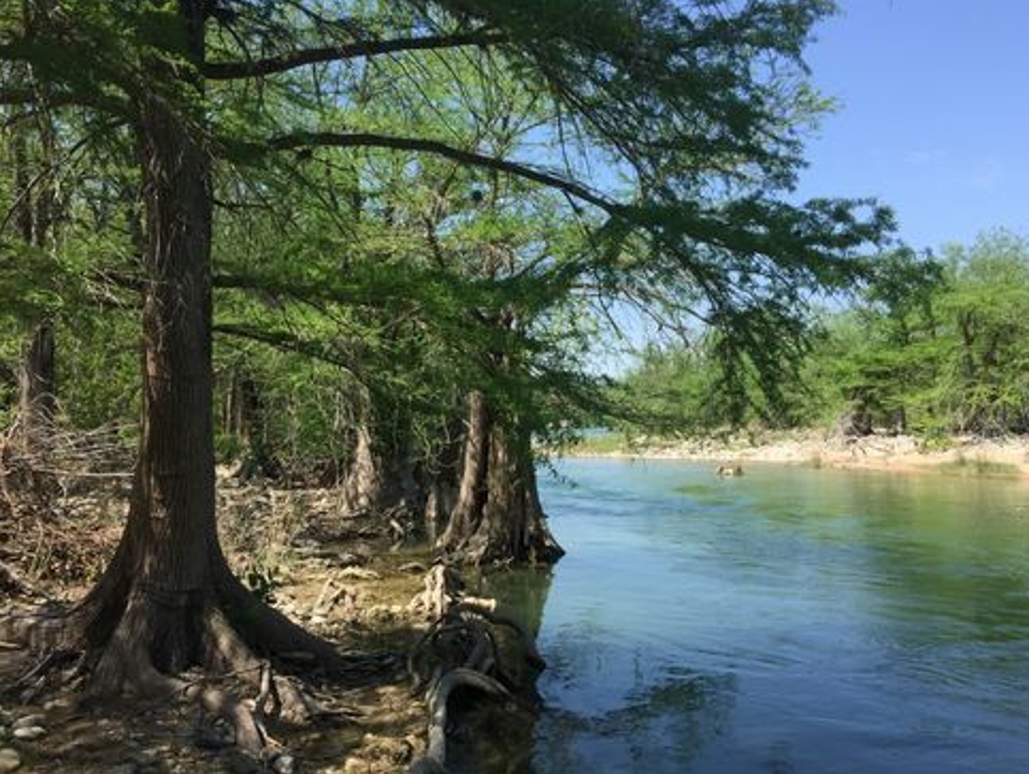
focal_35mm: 30
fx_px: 892
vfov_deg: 46.8
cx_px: 516
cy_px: 376
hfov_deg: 59.9
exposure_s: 1/1068
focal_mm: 4.15
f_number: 2.2
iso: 32
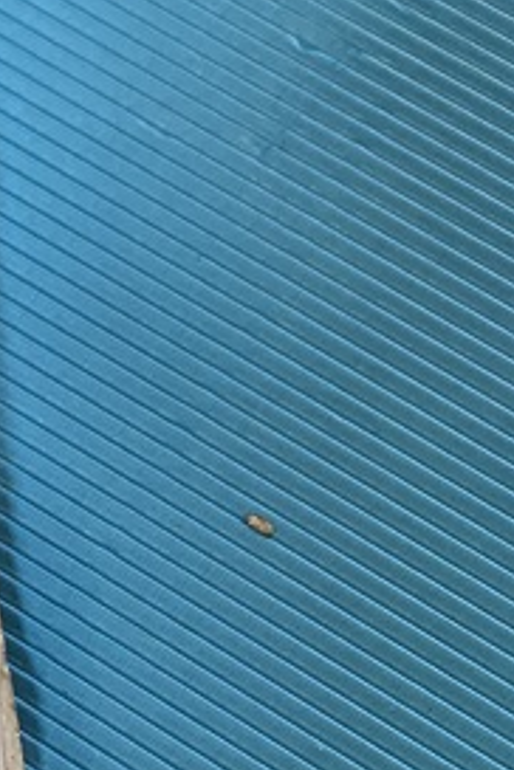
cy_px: 464
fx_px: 1713
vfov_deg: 25.3
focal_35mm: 80
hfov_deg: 15.6
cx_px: -284
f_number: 1.8
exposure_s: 1/45
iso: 400
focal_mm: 4.25
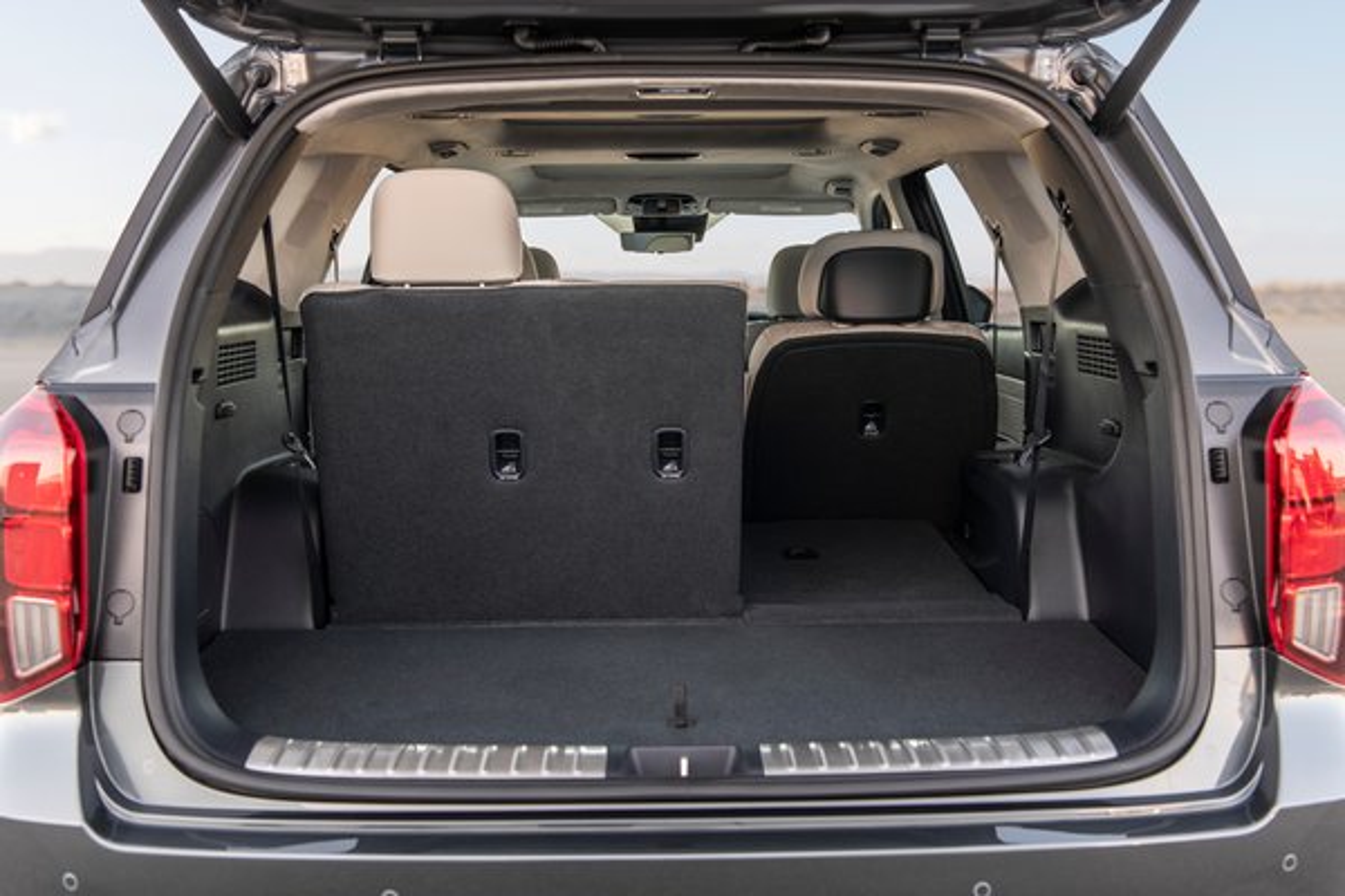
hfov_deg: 50.7
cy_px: 448
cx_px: 672
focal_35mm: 38
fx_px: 1420
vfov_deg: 35.1
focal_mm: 38
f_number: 5
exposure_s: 1/15
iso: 64
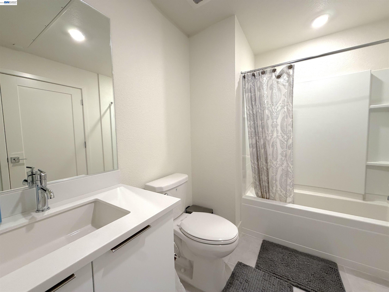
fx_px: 157
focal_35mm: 14
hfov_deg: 102.1
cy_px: 146
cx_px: 194
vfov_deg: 85.7
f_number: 2.2
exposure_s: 1/120
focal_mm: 2.22
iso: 250
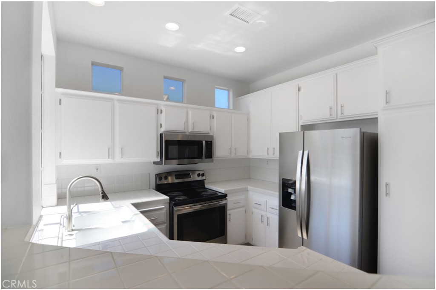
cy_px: 145
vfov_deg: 71.9
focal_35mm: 16
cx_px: 218
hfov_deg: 95.1
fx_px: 200
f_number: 2.8
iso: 100
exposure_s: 1/800
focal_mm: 11
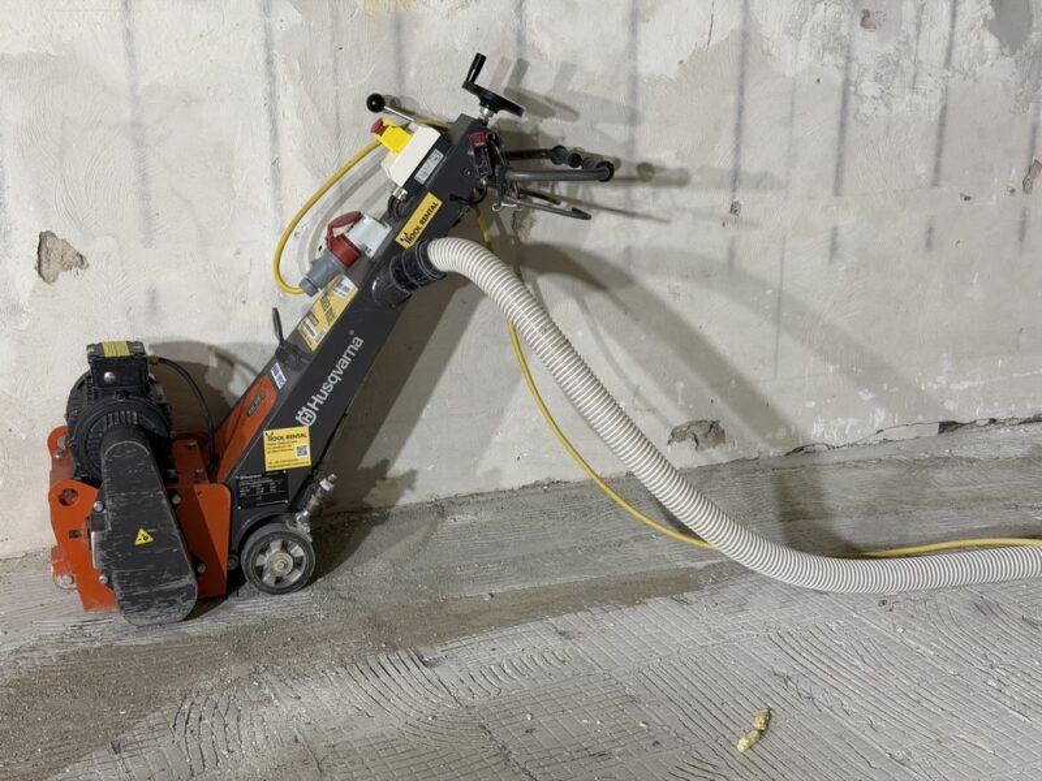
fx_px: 1445
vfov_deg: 30.3
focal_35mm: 48
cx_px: 521
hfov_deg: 39.7
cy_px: 390
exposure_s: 1/50
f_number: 1.78
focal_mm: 6.76
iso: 100
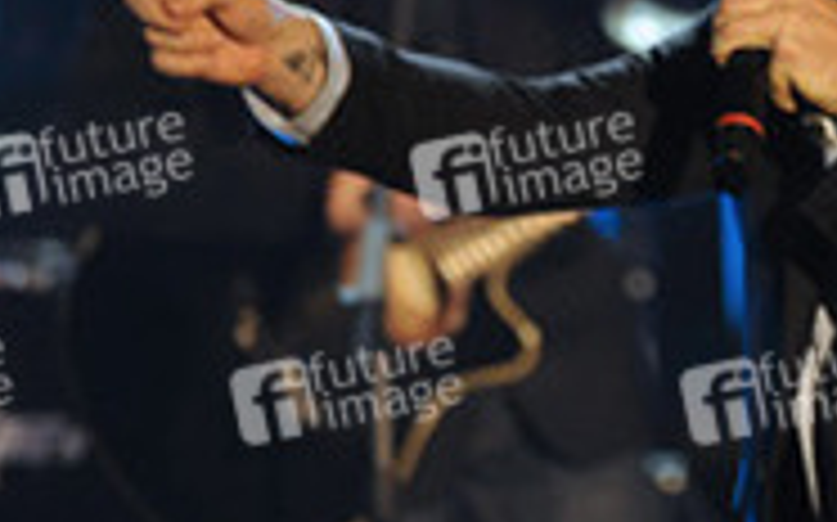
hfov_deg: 2.4
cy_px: 54
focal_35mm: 891
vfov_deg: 1.5
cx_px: 857
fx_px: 20312
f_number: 5
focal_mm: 360
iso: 2000
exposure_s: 1/100
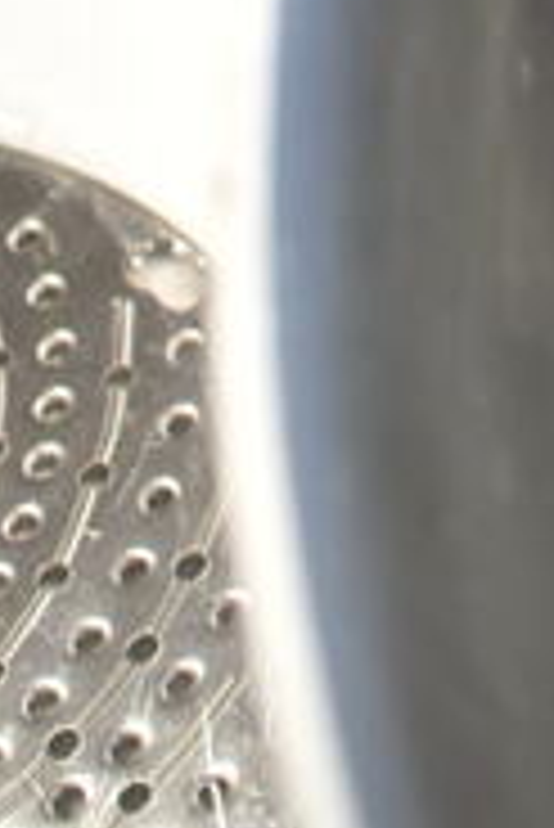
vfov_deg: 14.5
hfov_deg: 9.7
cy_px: -322
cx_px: 995
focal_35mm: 134
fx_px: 3087
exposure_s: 1/30
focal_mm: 18
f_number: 3.5
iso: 900
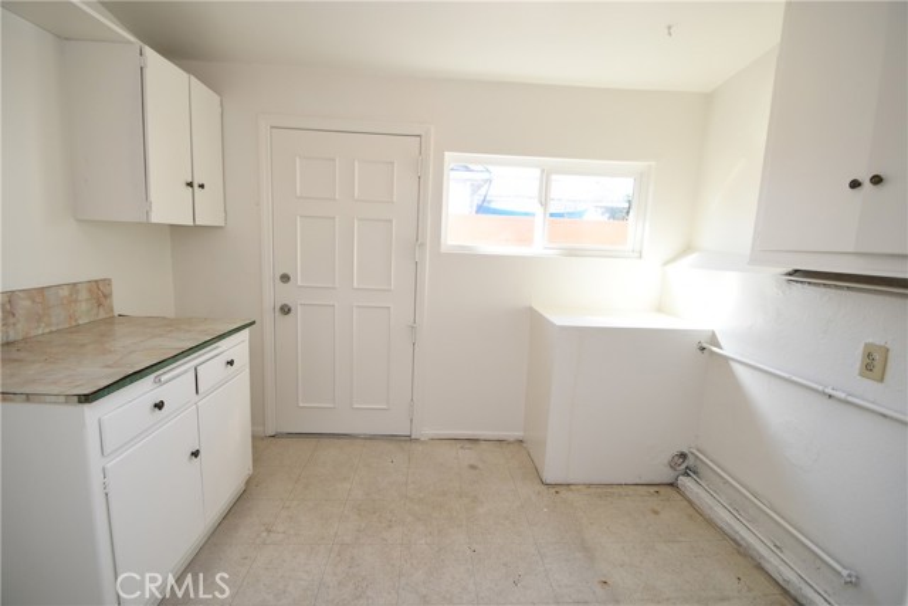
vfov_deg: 77.4
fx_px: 378
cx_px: 454
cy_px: 303
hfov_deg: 100.4
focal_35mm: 15
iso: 200
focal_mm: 10
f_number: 4.5
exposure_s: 1/60
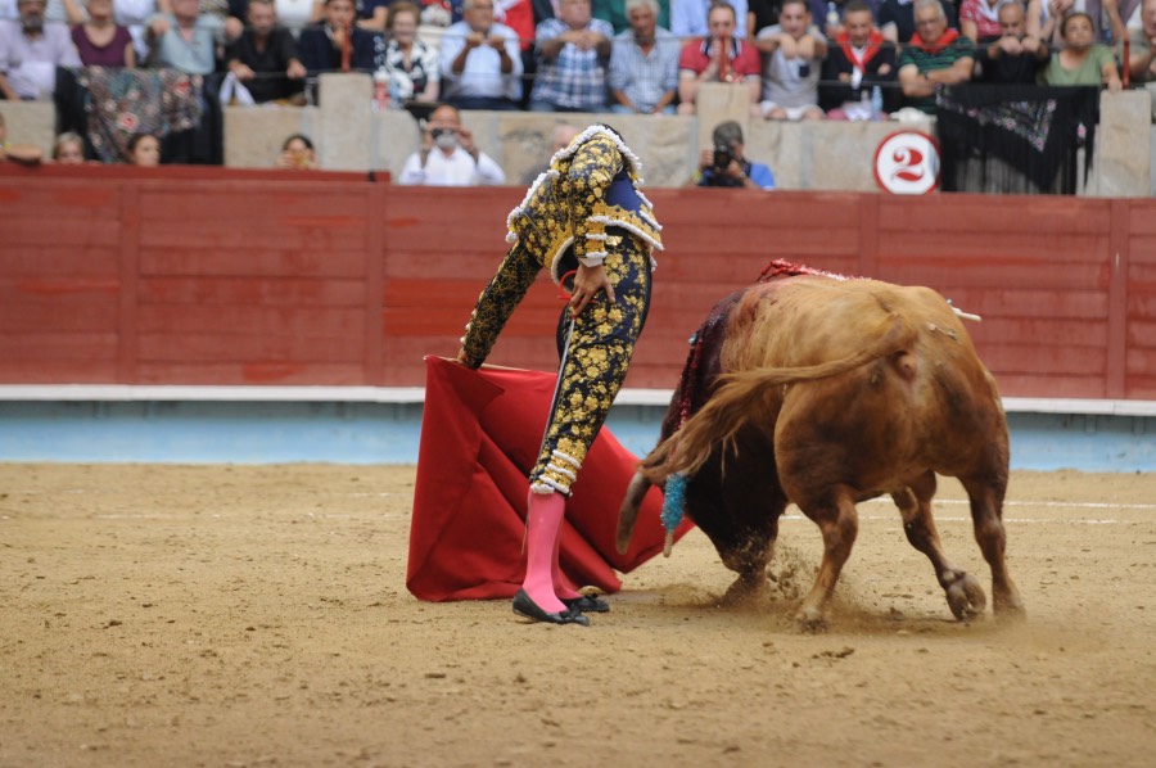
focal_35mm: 210
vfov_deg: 6.5
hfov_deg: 9.8
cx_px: 578
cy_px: 384
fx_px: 6736
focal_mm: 140
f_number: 2.8
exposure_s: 1/320
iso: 1250
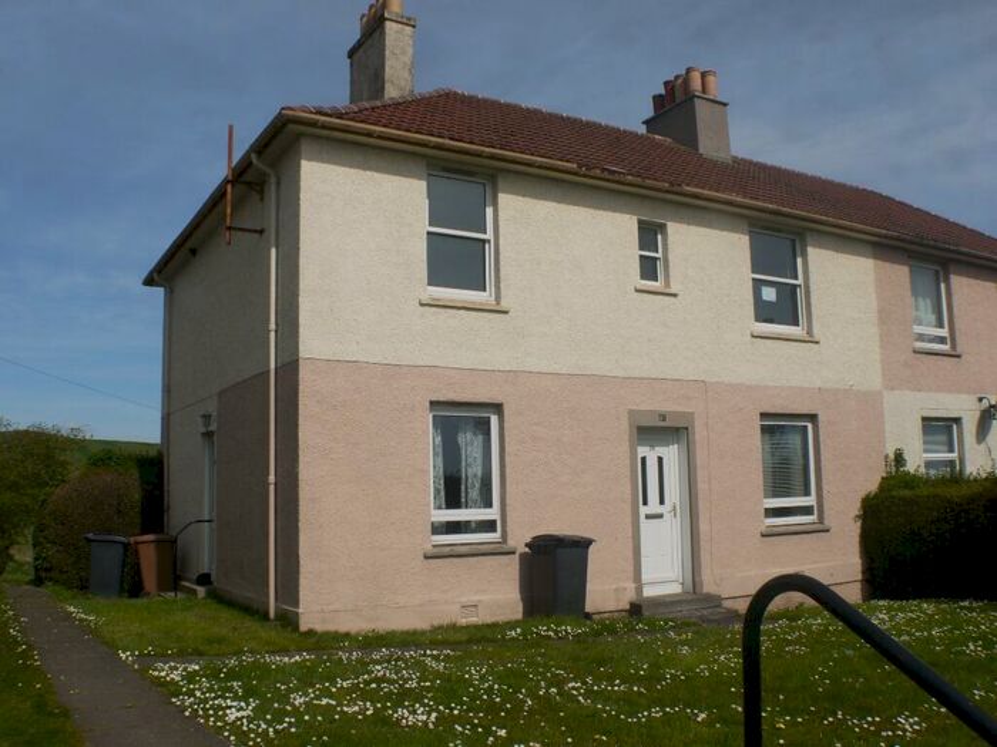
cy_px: 374
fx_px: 1267
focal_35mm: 44
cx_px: 498
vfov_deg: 32.9
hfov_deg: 42.9
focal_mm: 22
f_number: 18
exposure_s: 1/160
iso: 100
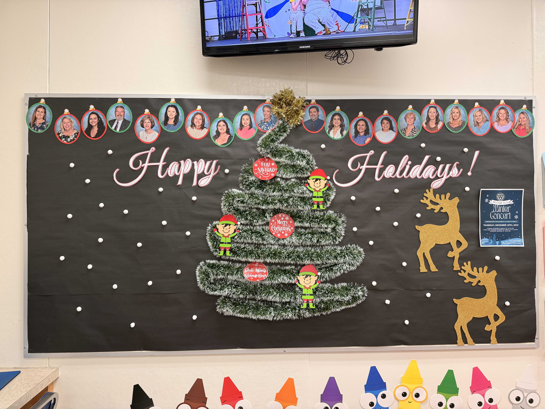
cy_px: 204
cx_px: 272
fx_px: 378
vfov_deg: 56.8
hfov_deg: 71.6
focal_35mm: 24
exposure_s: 1/75
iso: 160
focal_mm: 6.76
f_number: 1.78
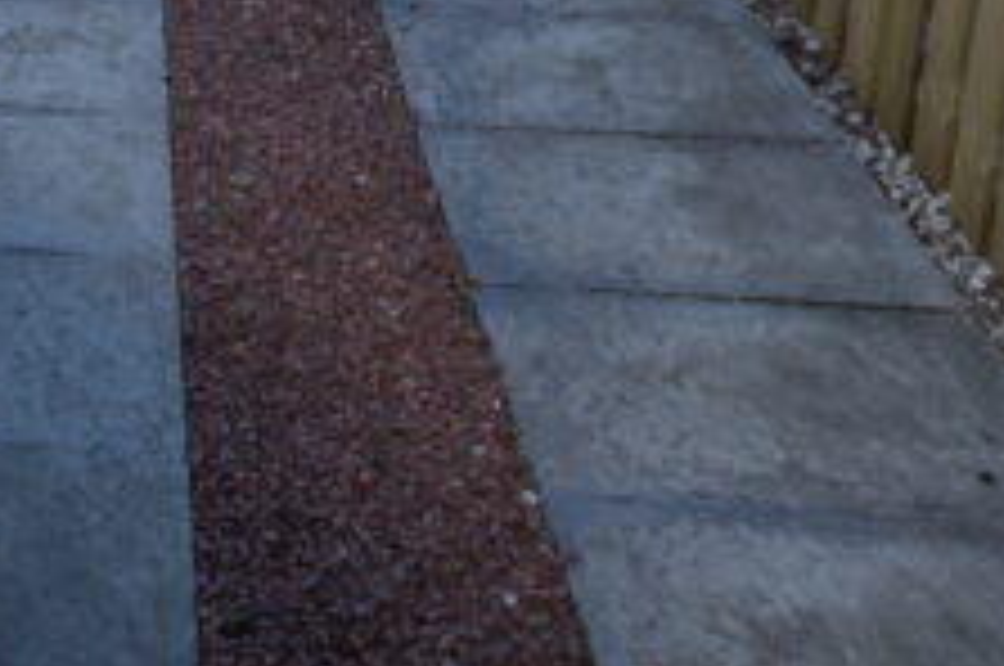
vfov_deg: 16.9
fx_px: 1922
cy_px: -457
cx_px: -275
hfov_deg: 25.5
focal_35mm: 69
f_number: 6.3
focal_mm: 10
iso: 100
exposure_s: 1/160
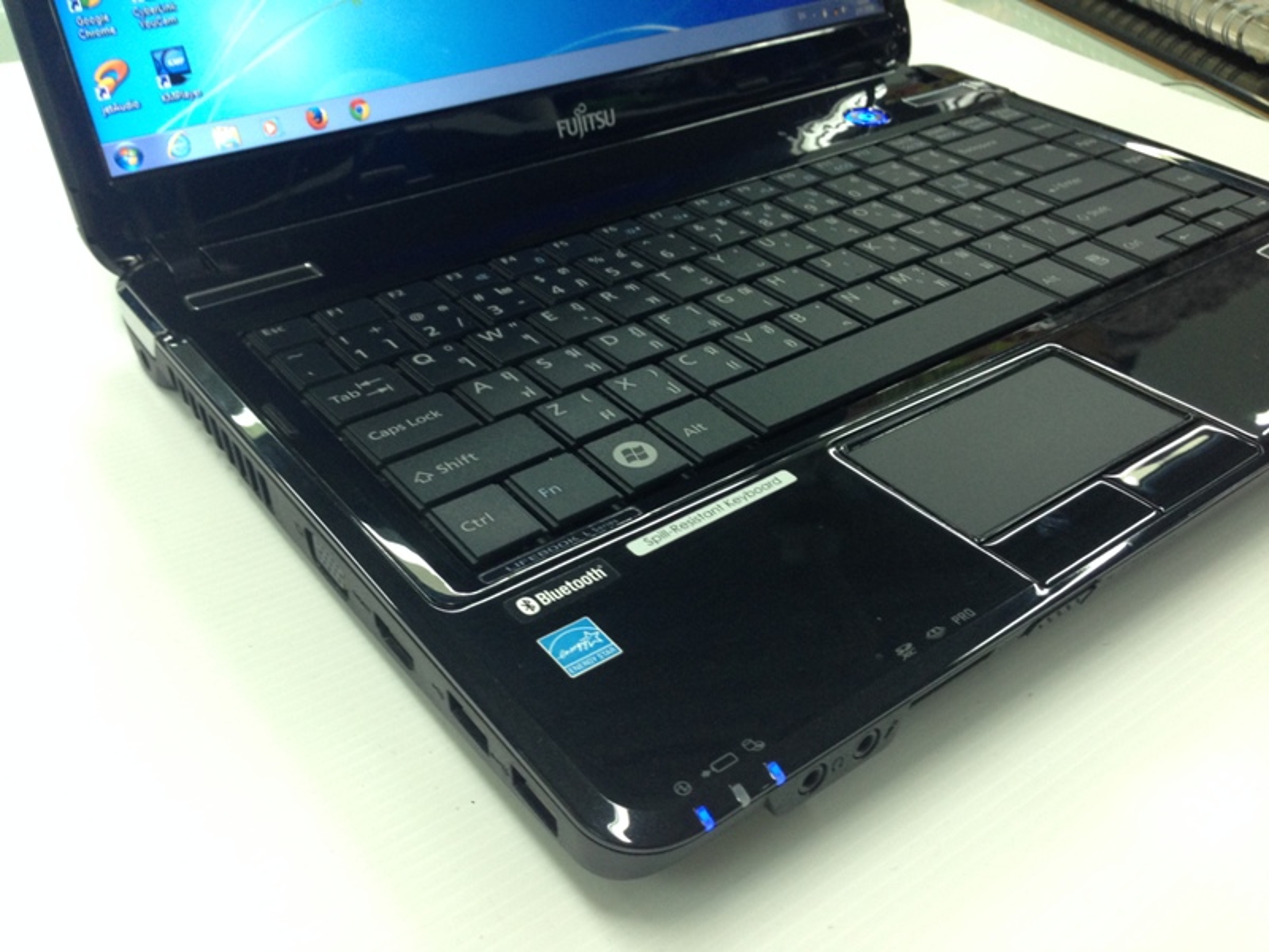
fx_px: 1210
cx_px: 634
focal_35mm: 33
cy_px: 476
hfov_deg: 55.4
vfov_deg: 42.9
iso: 100
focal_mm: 4.12
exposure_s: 1/20
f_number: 2.4
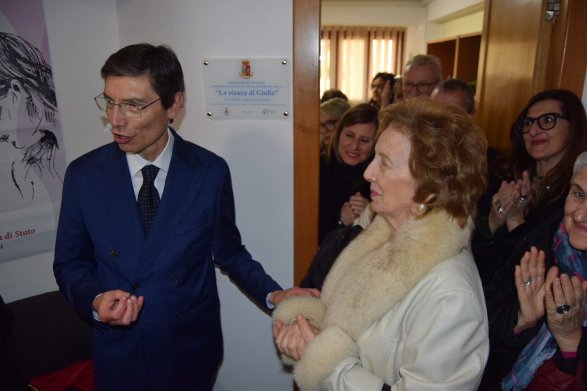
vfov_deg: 47.9
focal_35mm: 27
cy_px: 196
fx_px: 440
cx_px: 294
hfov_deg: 67.4
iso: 400
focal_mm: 18
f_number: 3.5
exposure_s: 1/125
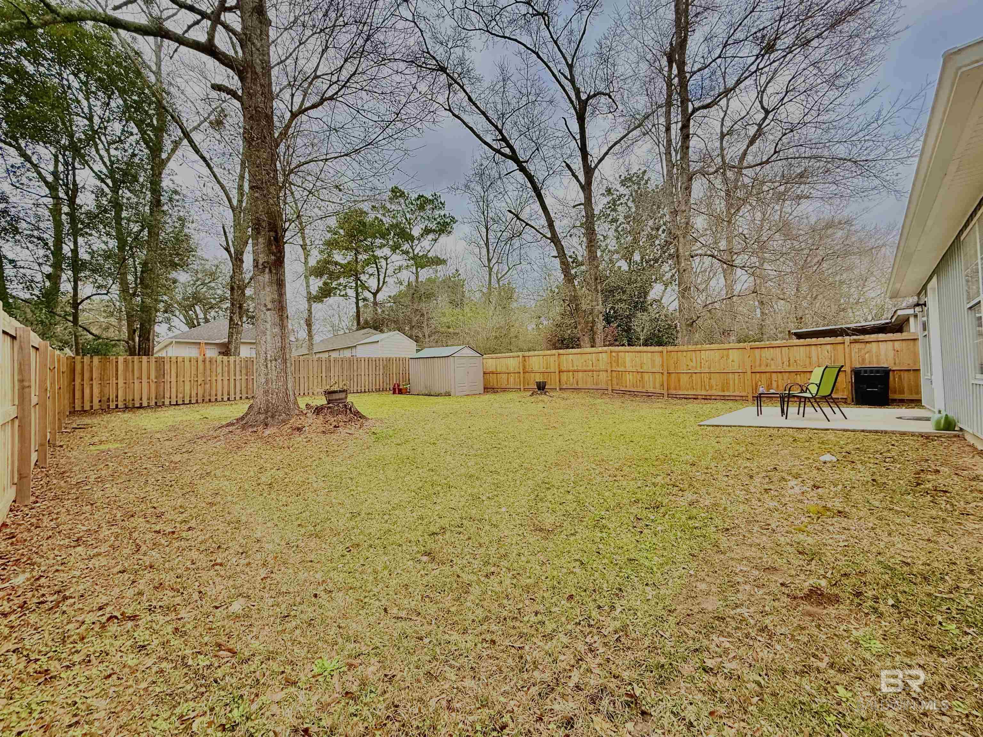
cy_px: 368
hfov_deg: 102.1
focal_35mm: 14
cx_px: 492
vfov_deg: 85.7
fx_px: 398
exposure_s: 1/631
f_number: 2.2
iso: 64
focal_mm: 2.22
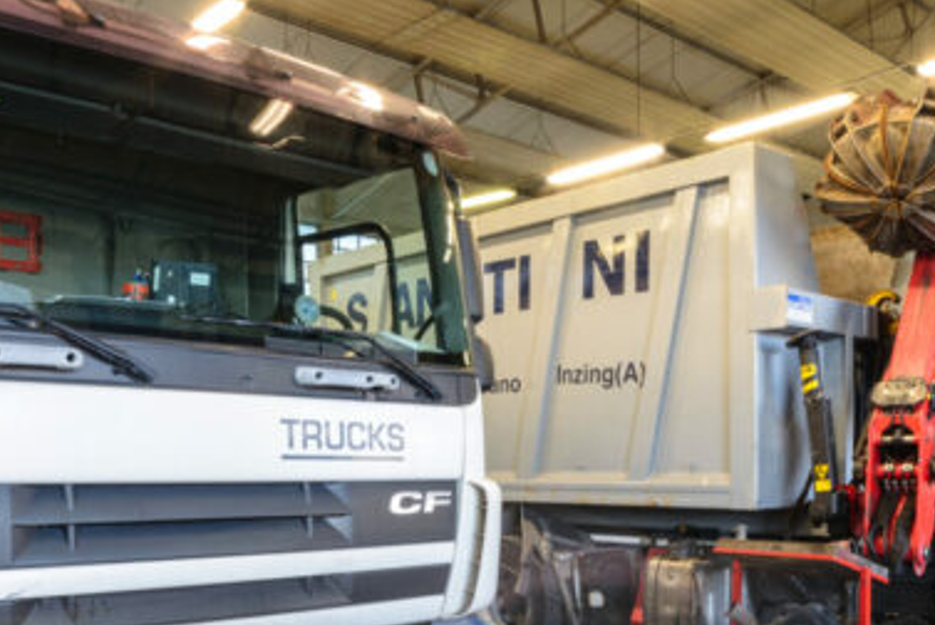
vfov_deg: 34.2
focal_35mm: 38
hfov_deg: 50.6
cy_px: 487
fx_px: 988
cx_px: 432
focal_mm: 14
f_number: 14
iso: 100
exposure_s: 1.6
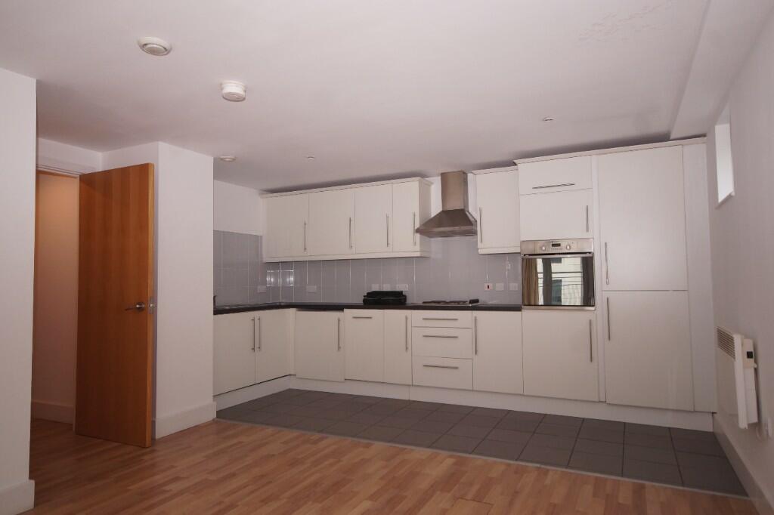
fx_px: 484
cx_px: 387
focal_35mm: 22
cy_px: 258
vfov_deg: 56.1
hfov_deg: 77.3
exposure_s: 1/60
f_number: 5
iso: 400
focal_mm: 15
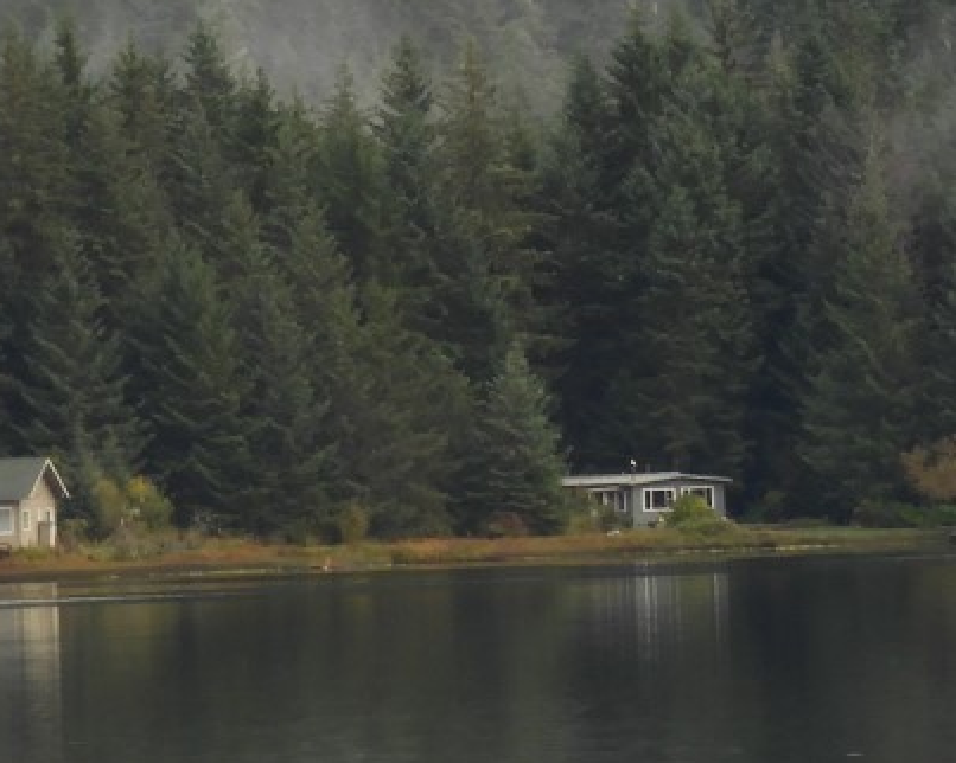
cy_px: -315
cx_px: 695
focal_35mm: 768
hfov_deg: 2.5
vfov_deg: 2.0
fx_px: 21719
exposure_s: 1/125
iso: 100
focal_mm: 39.4
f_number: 5.3
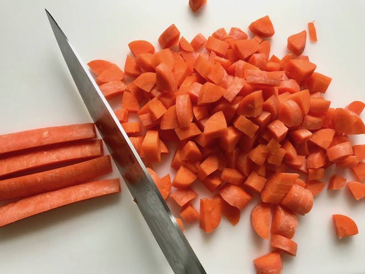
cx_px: 182
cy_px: 137
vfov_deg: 49.7
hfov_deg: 63.4
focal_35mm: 28
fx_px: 295
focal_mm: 3.99
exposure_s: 1/20
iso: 40
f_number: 1.8
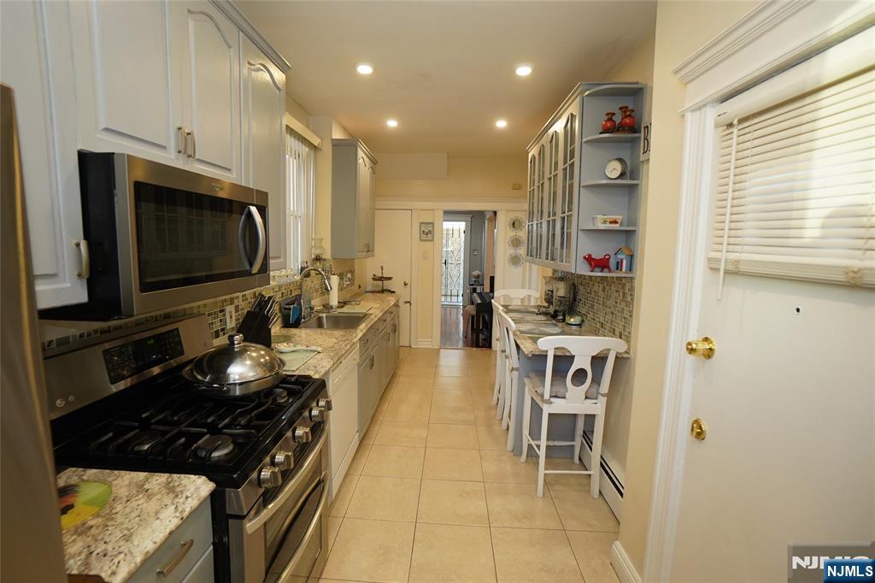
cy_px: 292
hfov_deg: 100.4
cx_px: 438
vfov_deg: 77.3
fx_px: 364
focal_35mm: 15
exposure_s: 1/125
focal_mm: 10
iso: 1250
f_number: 4
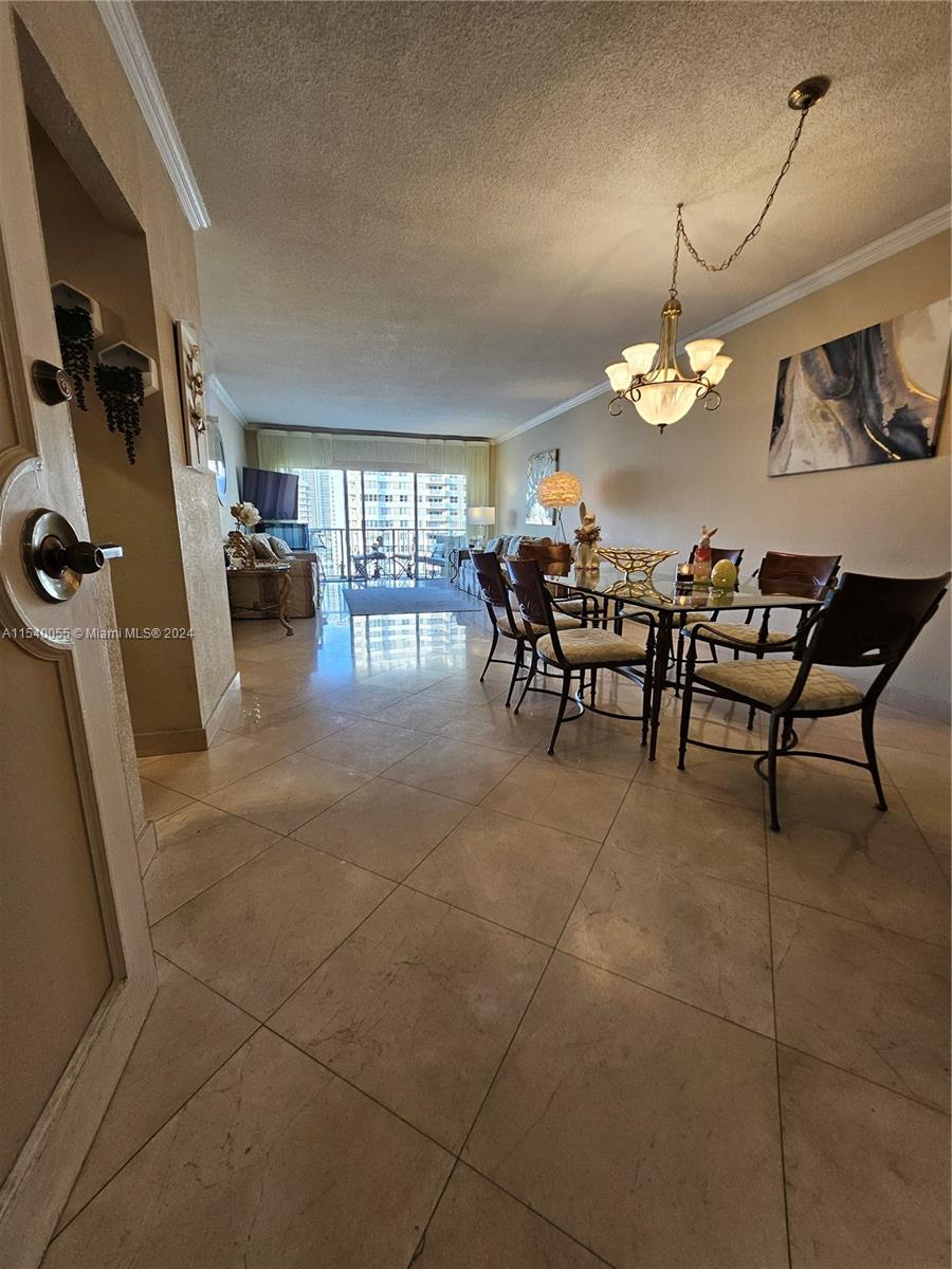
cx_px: 476
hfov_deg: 89.9
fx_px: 477
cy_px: 634
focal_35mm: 13
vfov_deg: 106.2
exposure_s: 1/60
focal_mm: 1.74
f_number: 2.2
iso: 100
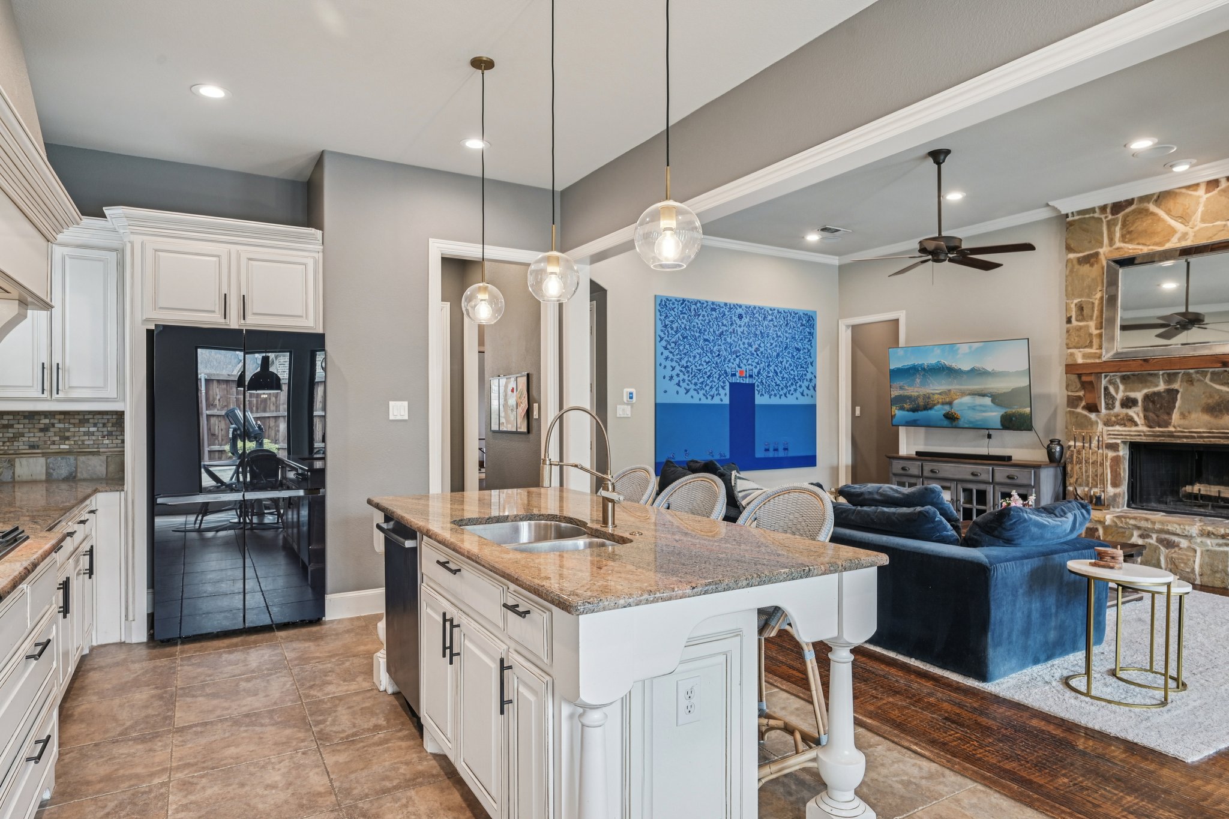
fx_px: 700
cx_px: 614
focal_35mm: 20
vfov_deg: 60.7
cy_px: 410
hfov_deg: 82.6
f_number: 8
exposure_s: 1/13
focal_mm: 20.5
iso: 400
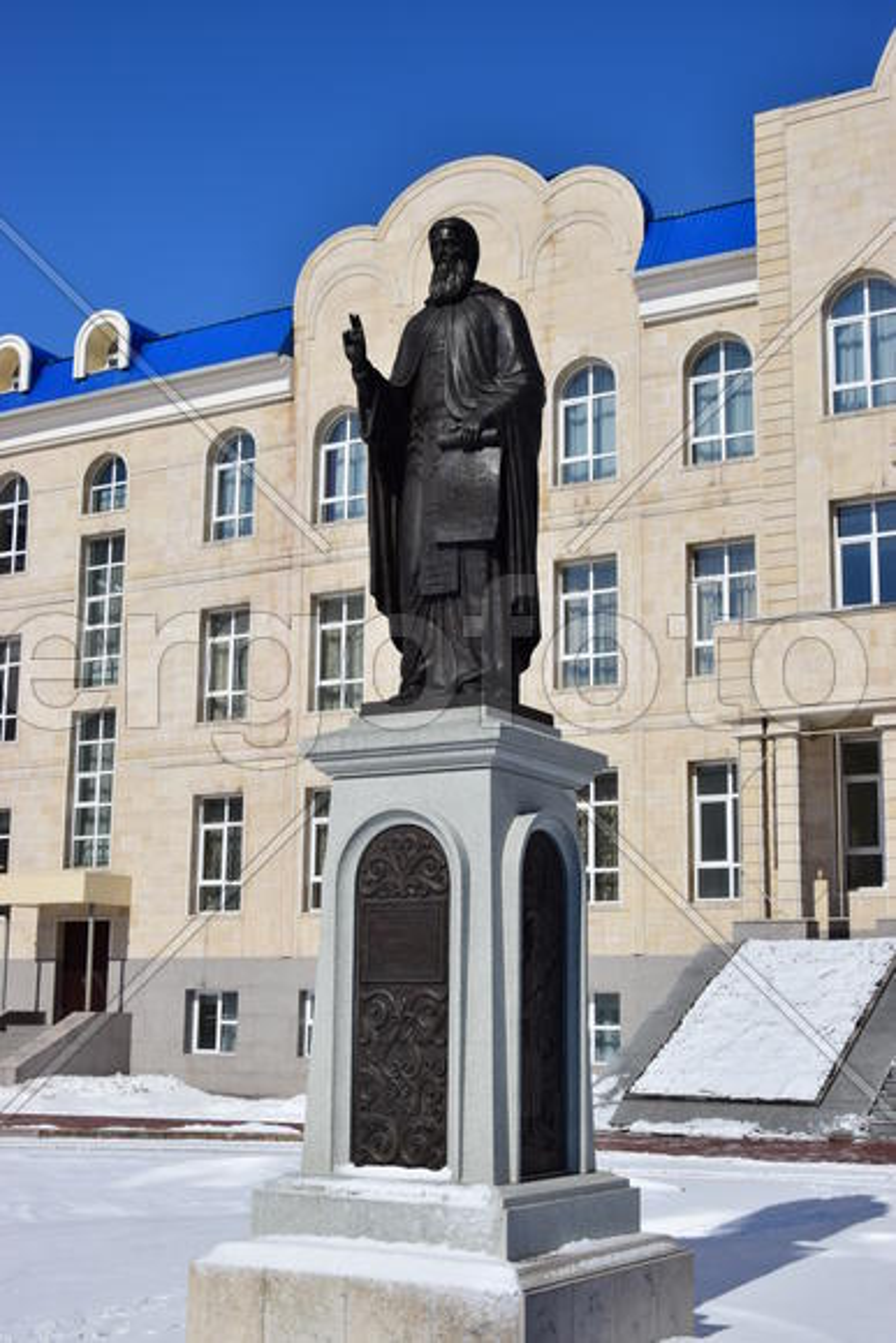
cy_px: 672
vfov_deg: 41.1
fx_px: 1791
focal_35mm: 48
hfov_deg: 28.1
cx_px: 448
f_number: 10
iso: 100
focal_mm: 32
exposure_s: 1/400
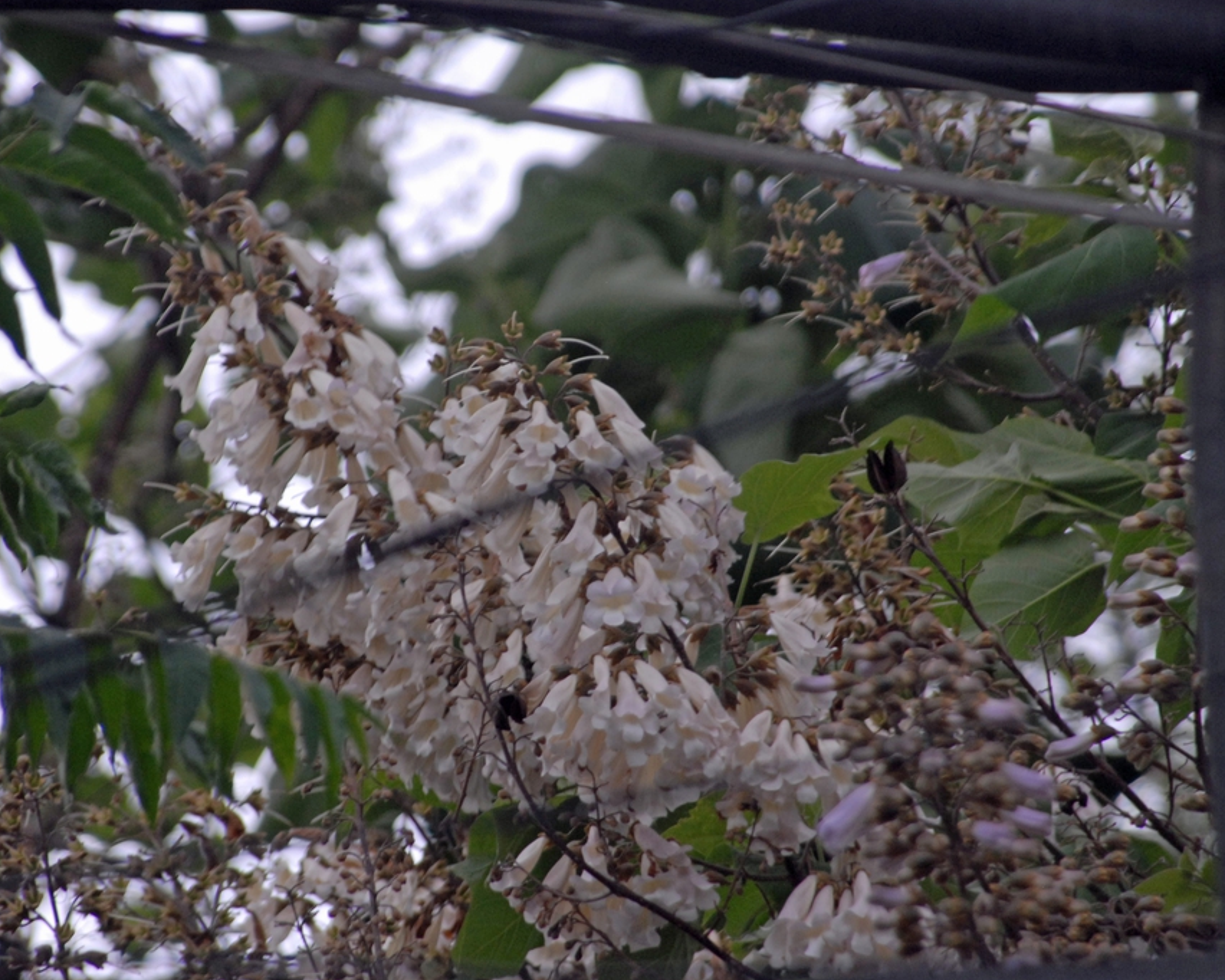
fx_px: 18422
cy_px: 491
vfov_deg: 3.0
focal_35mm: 508
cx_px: 512
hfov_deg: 3.8
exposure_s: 1/160
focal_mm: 300
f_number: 6.3
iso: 400
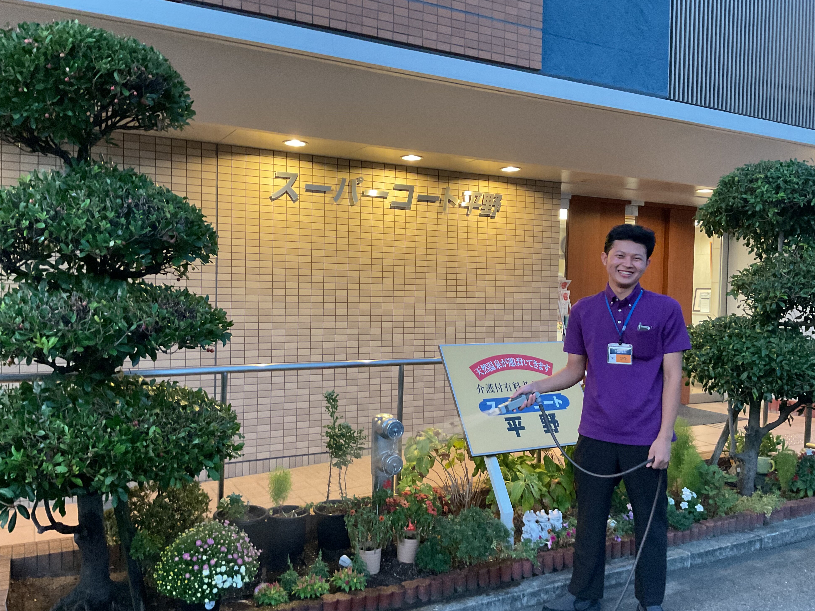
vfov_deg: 46.8
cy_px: 314
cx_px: 402
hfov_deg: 60.0
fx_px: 706
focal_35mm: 30
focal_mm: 3
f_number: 1.8
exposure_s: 1/40
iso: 250
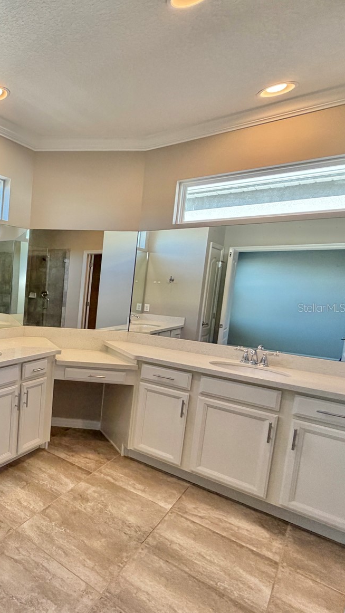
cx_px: -74
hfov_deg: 38.6
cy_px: 308
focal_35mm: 21
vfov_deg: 83.8
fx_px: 341
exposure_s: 1/120
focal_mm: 2.22
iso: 200
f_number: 2.2
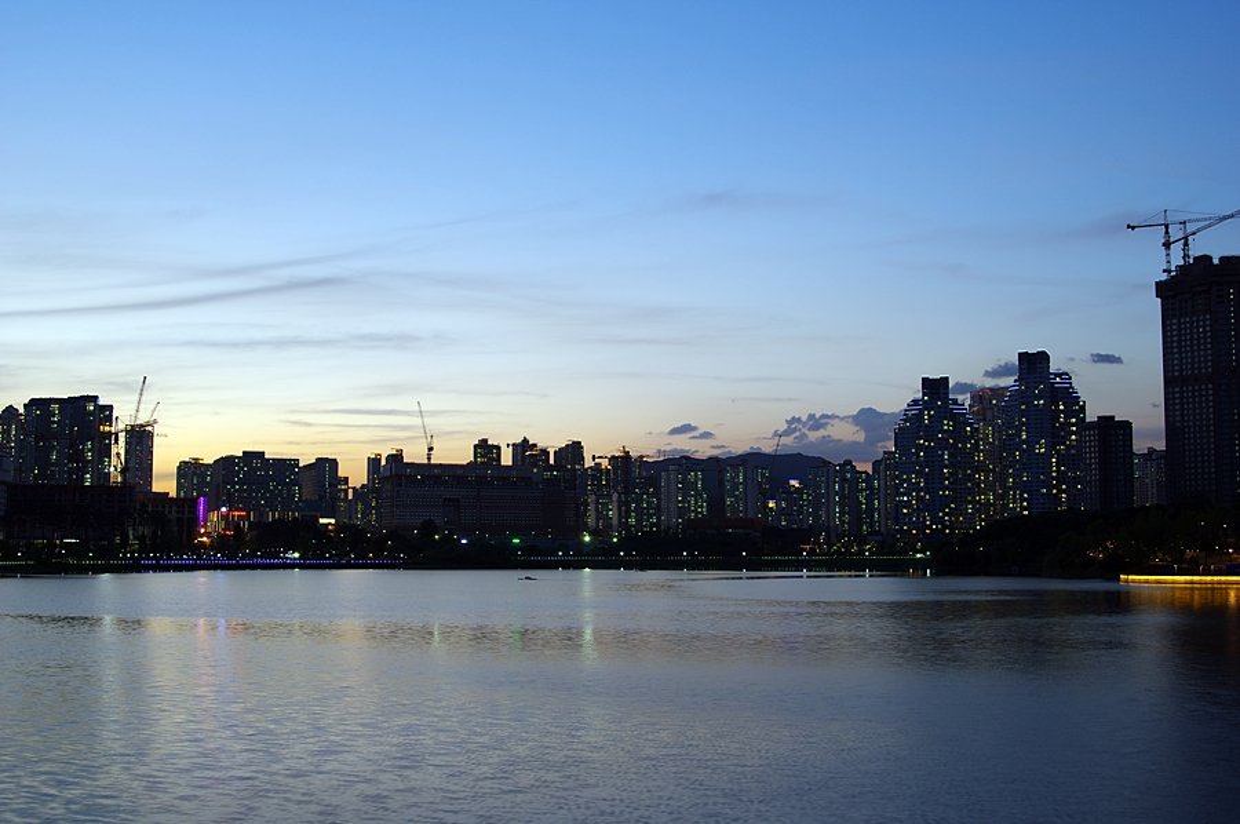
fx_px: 1445
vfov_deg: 31.8
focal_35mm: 42
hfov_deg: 46.4
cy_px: 412
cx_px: 620
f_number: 5.6
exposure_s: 1
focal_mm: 28
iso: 100
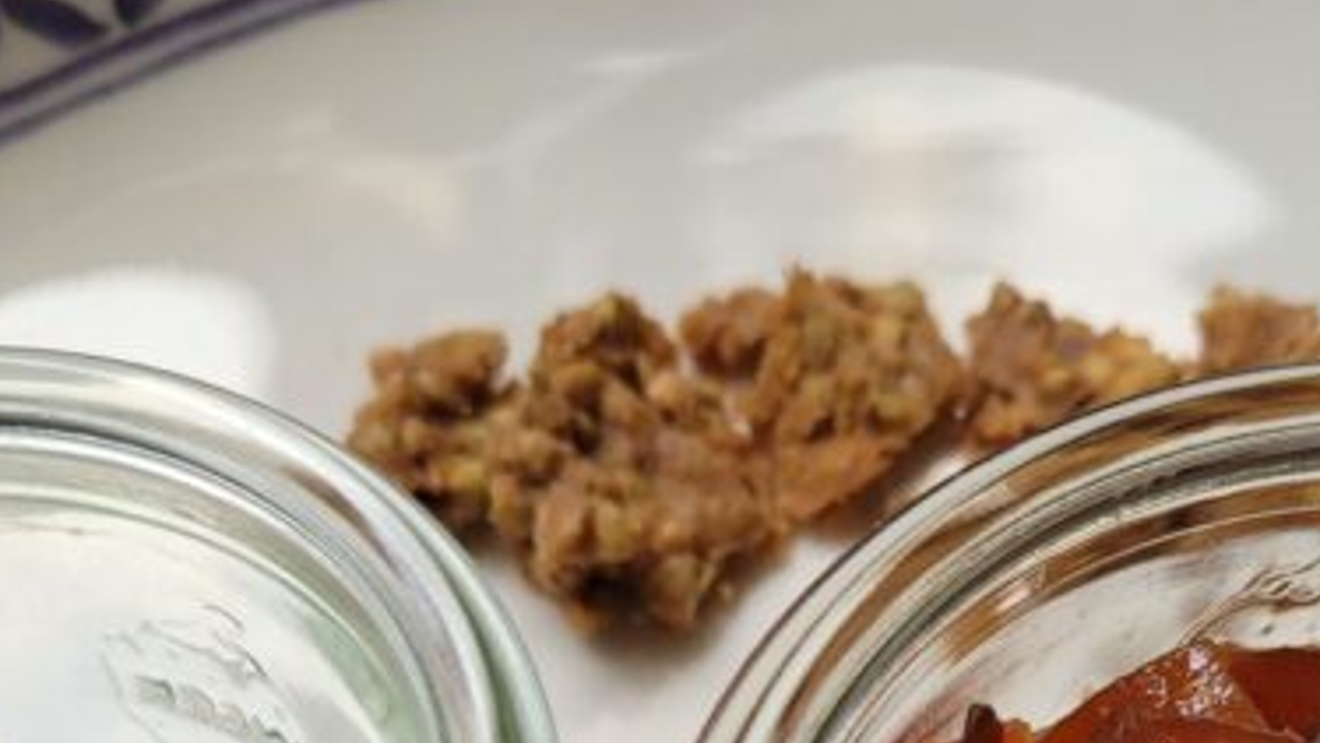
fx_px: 2030
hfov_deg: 36.0
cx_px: 753
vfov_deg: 19.3
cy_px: 930
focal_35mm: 58
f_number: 1.8
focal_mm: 5.4
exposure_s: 1/100
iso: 80
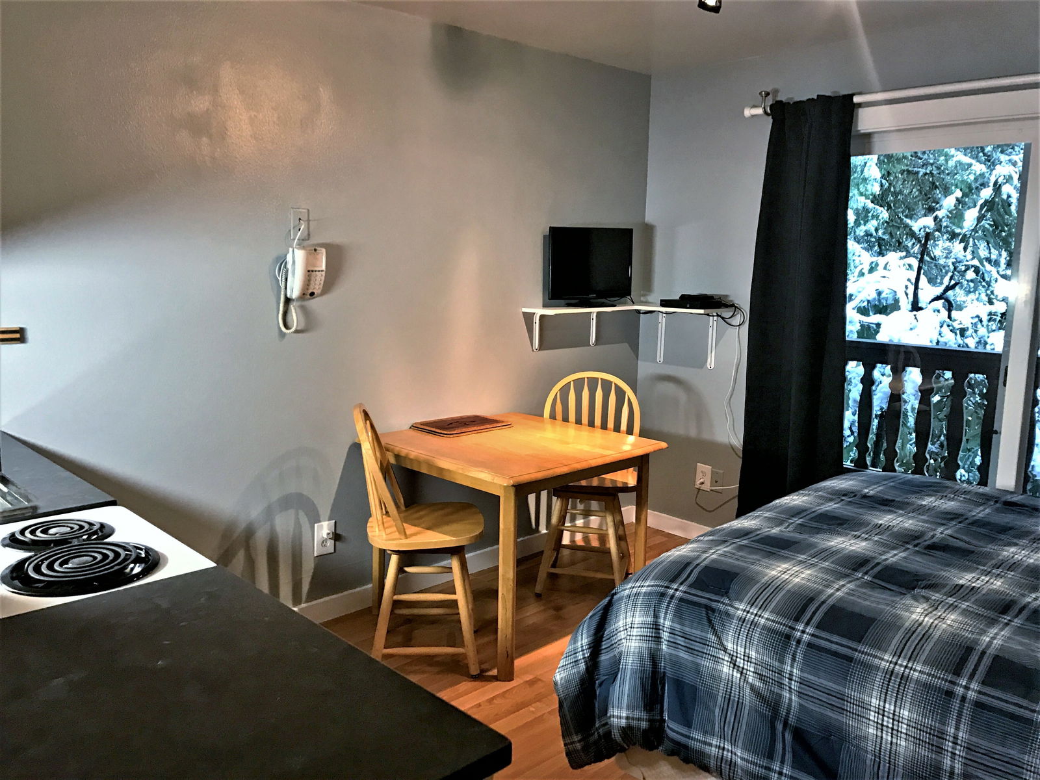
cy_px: 390
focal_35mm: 28
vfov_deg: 49.7
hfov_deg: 63.4
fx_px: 841
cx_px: 520
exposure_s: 1/15
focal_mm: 3.99
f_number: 1.8
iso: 50
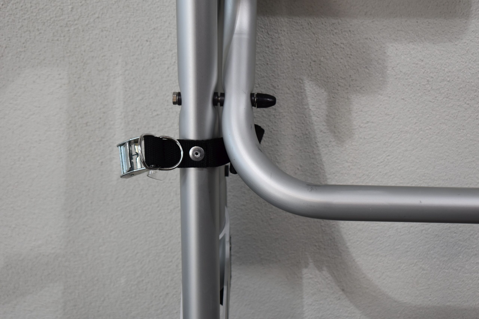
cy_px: 160
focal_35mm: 72
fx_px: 958
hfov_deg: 28.1
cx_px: 240
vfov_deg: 18.9
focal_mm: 48
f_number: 5.6
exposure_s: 1/125
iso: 320
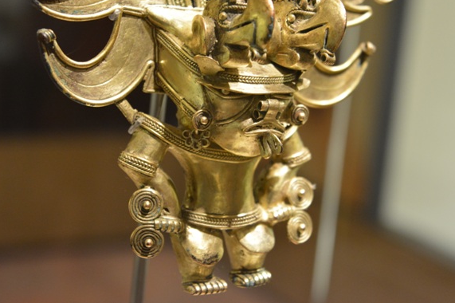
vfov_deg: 14.0
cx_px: 254
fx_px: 1233
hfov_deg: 20.9
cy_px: 124
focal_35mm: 98
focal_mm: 55
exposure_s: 1/60
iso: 1600
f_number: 5.6
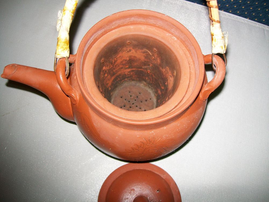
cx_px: 134
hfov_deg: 54.0
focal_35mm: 34
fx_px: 264
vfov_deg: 41.8
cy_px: 101
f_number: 2.7
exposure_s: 1/60
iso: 64
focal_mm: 6.1
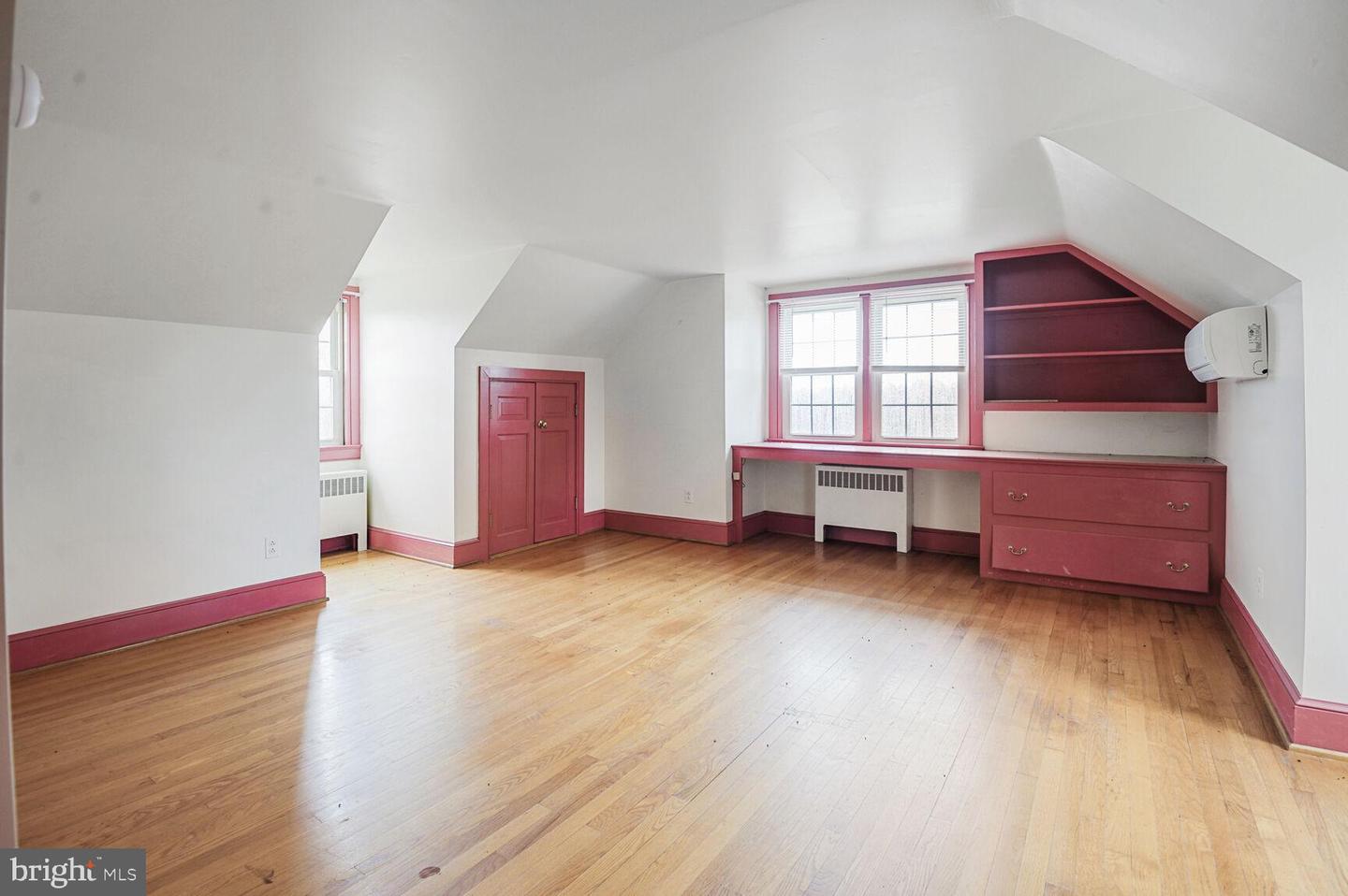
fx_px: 599
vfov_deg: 73.7
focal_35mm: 16
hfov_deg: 96.8
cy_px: 448
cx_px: 674
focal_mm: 16
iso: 200
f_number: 5.6
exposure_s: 1
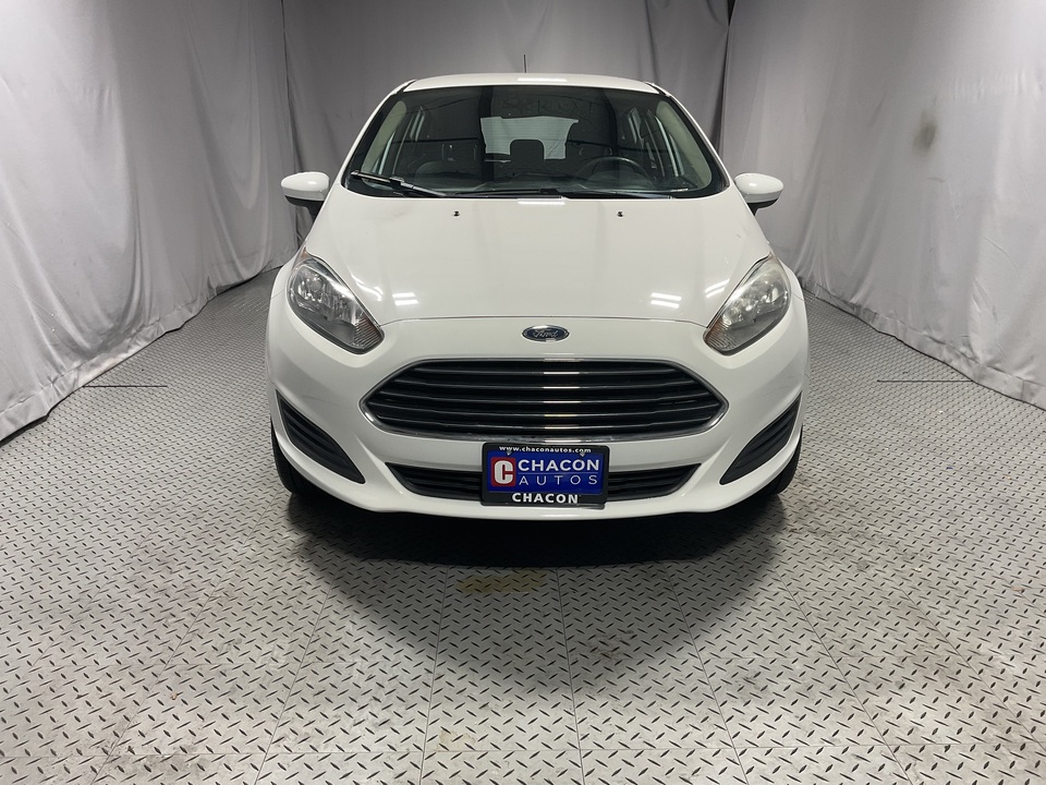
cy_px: 392
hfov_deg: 61.7
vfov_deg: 48.2
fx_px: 876
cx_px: 523
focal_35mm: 29
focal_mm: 3
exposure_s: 1/120
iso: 50
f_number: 1.8
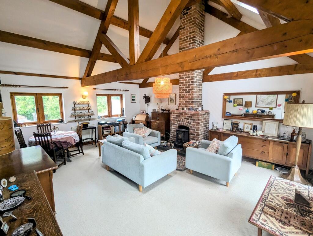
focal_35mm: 16
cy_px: 118
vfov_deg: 78.2
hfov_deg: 94.4
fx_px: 145
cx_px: 156
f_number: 2.2
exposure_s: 1/50
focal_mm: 2.35
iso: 248
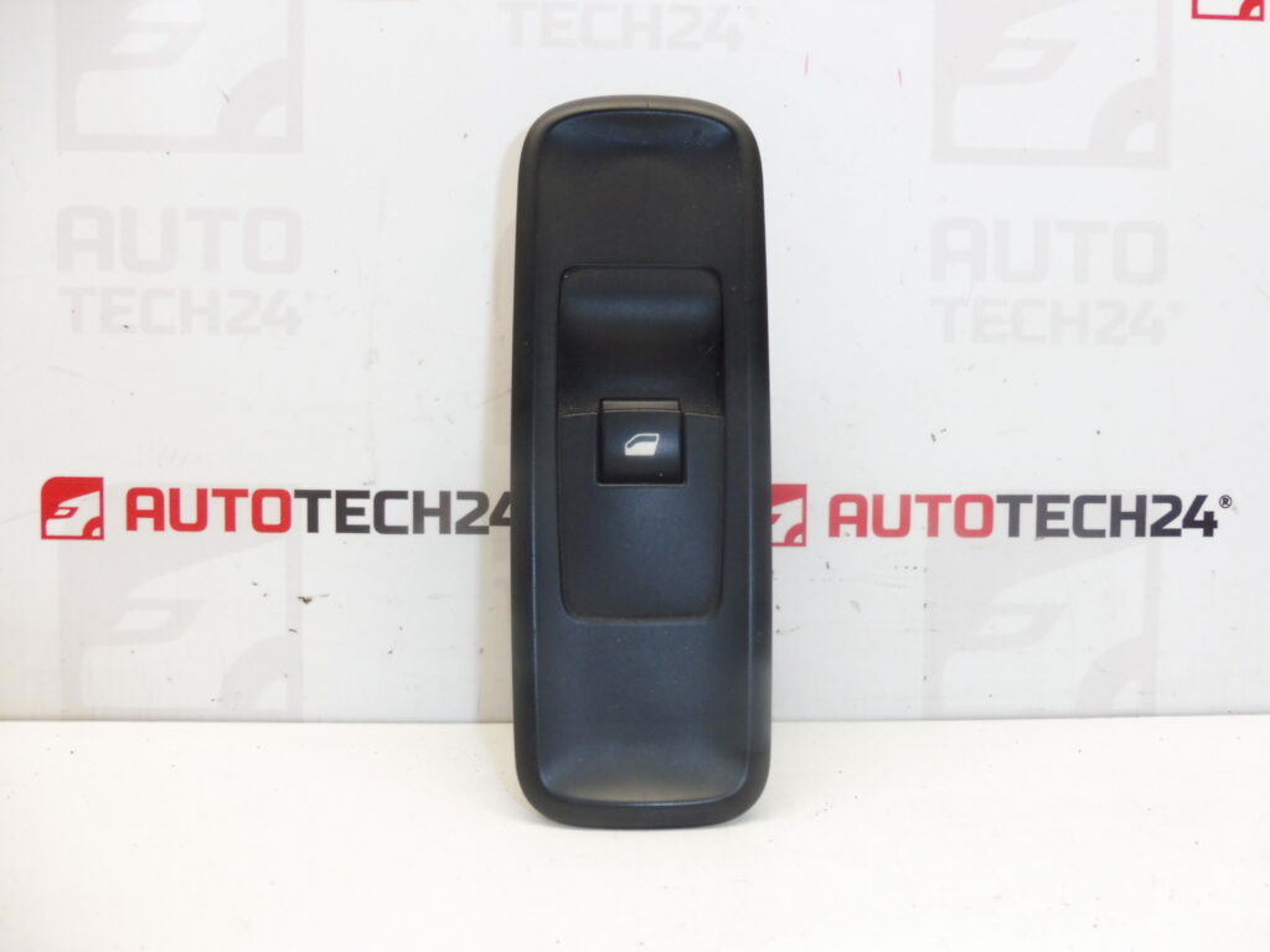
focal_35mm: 24
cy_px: 476
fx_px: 881
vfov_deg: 56.8
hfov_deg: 71.6
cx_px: 635
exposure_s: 1/60
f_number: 3.5
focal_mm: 4.3
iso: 200
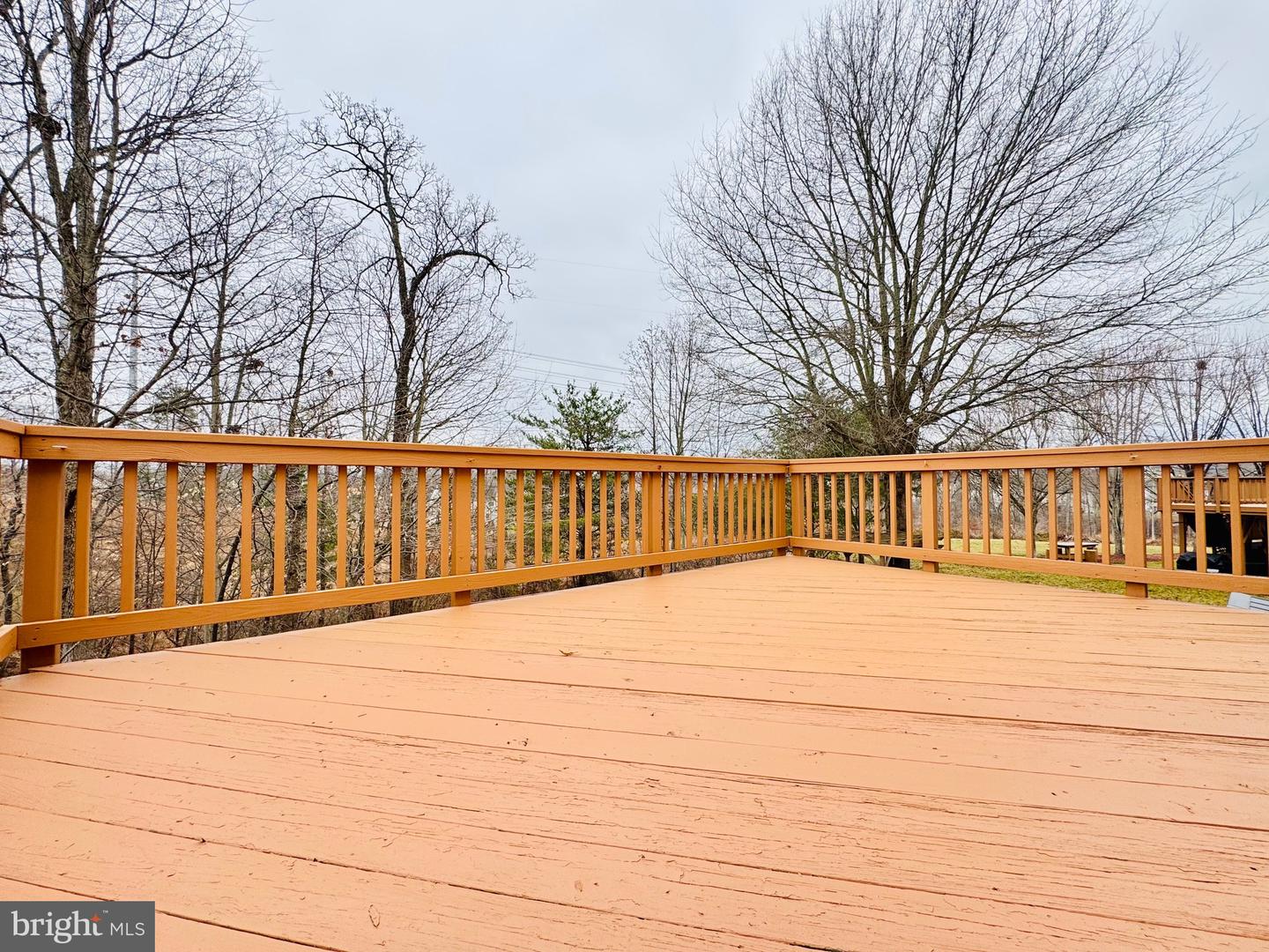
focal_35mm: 14
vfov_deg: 85.7
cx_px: 634
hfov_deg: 102.1
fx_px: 513
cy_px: 476
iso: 40
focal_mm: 2.22
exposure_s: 1/180
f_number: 2.2
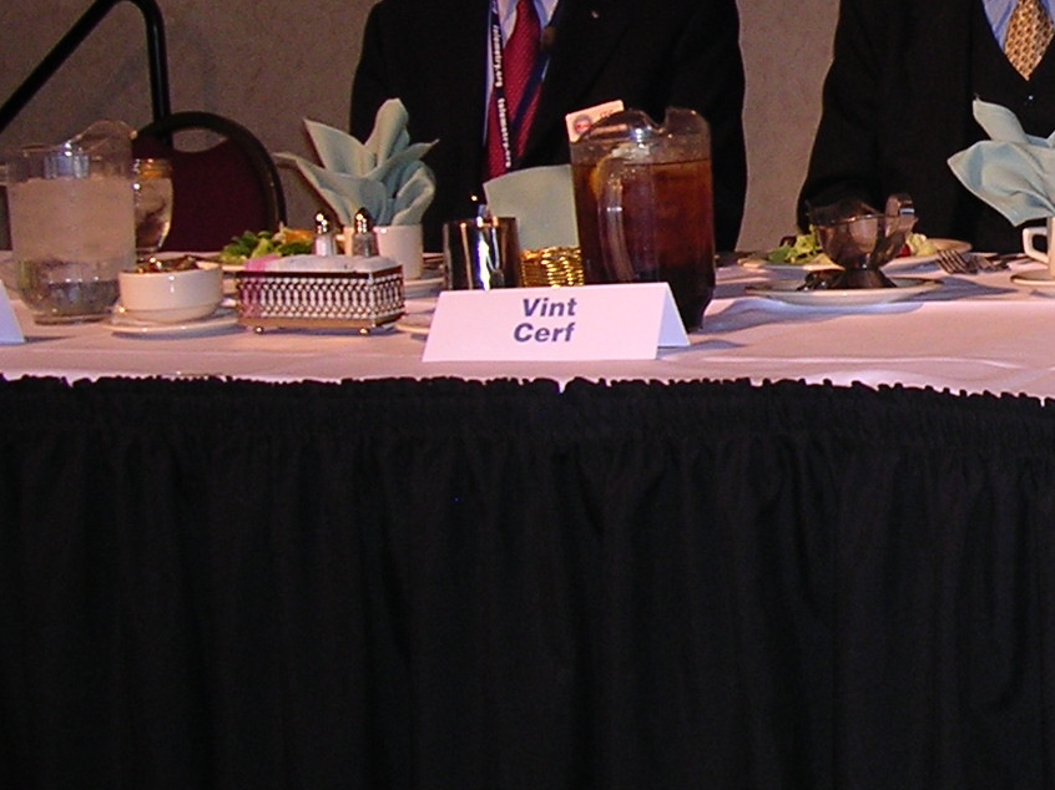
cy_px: 192
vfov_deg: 16.0
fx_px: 2803
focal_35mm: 92
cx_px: 1106
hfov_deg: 20.5
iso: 140
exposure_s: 1/60.1
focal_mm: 5.8
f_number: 2.8
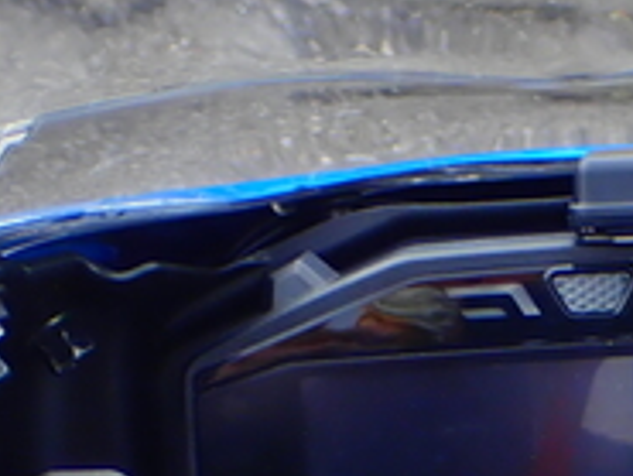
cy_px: 818
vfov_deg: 6.9
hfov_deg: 9.3
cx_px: 640
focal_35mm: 212
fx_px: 3879
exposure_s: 1/100
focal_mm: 8.99
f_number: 3.2
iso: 100
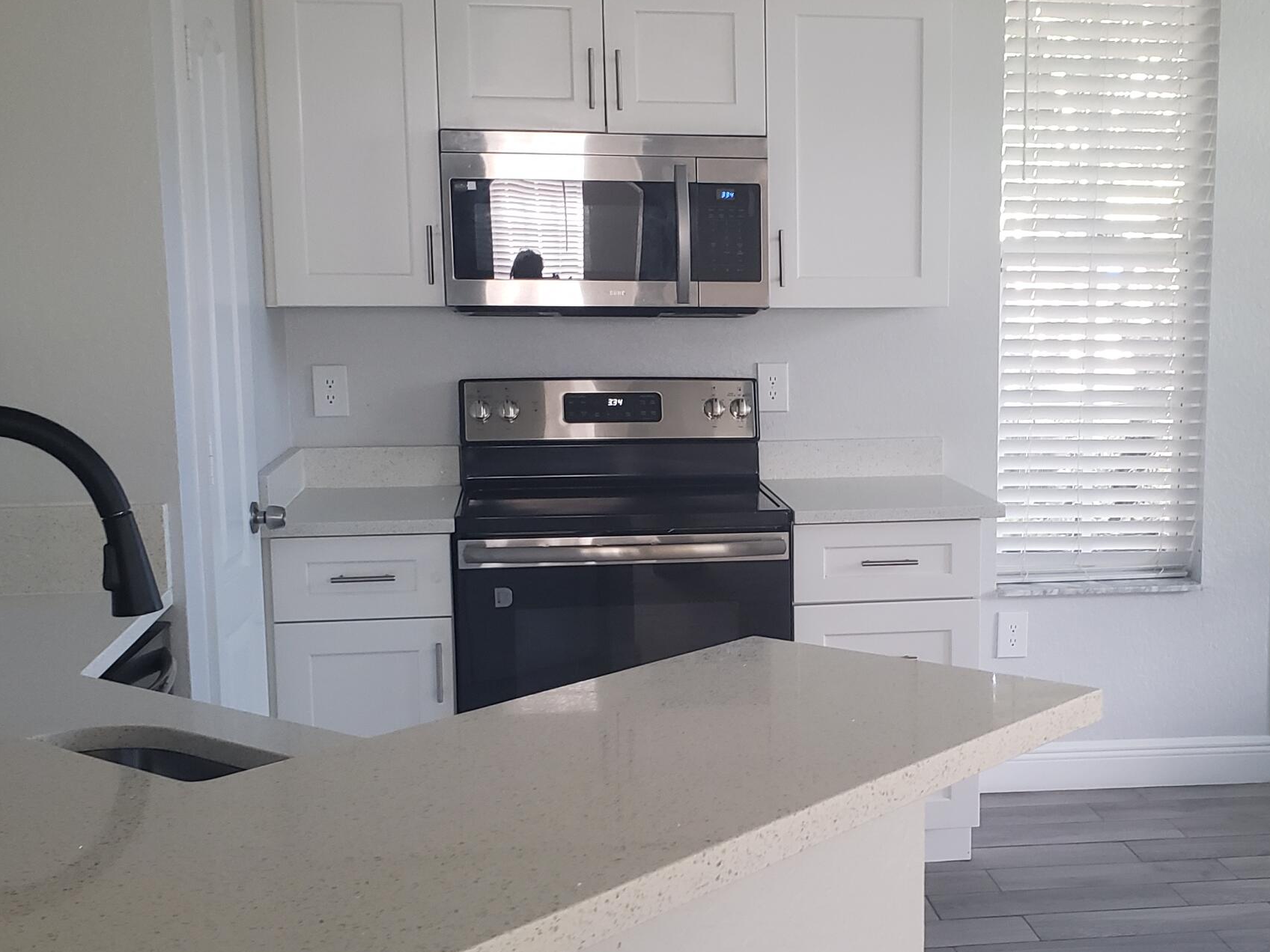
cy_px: 559
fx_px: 1688
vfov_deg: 31.5
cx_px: 858
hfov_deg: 40.7
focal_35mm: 46
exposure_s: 1/35
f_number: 2.4
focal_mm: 4.3
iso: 250
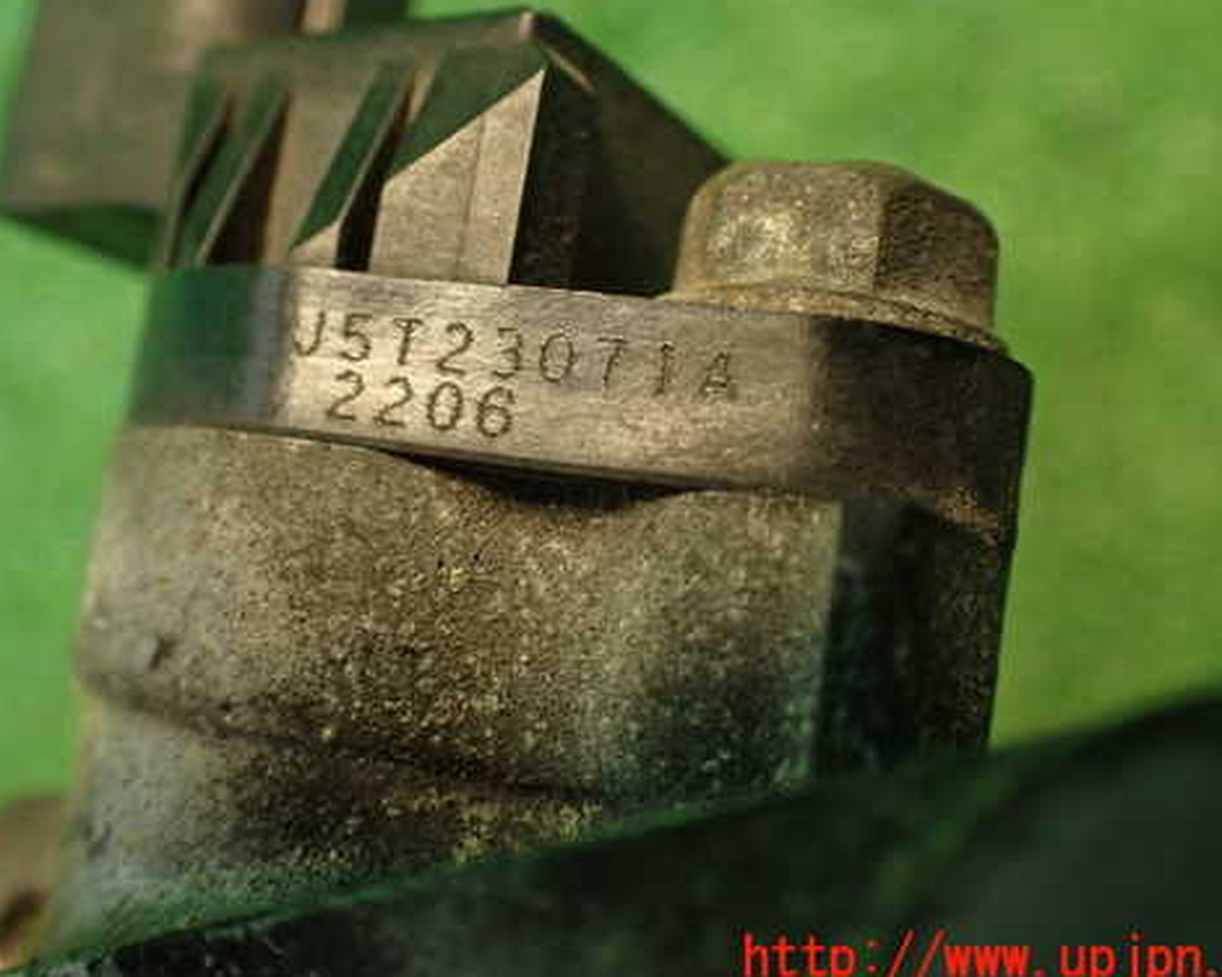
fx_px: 1446
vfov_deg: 37.2
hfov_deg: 45.7
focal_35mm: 40
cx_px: 550
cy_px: 406
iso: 400
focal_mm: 5.79
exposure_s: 1/30
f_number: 2.4
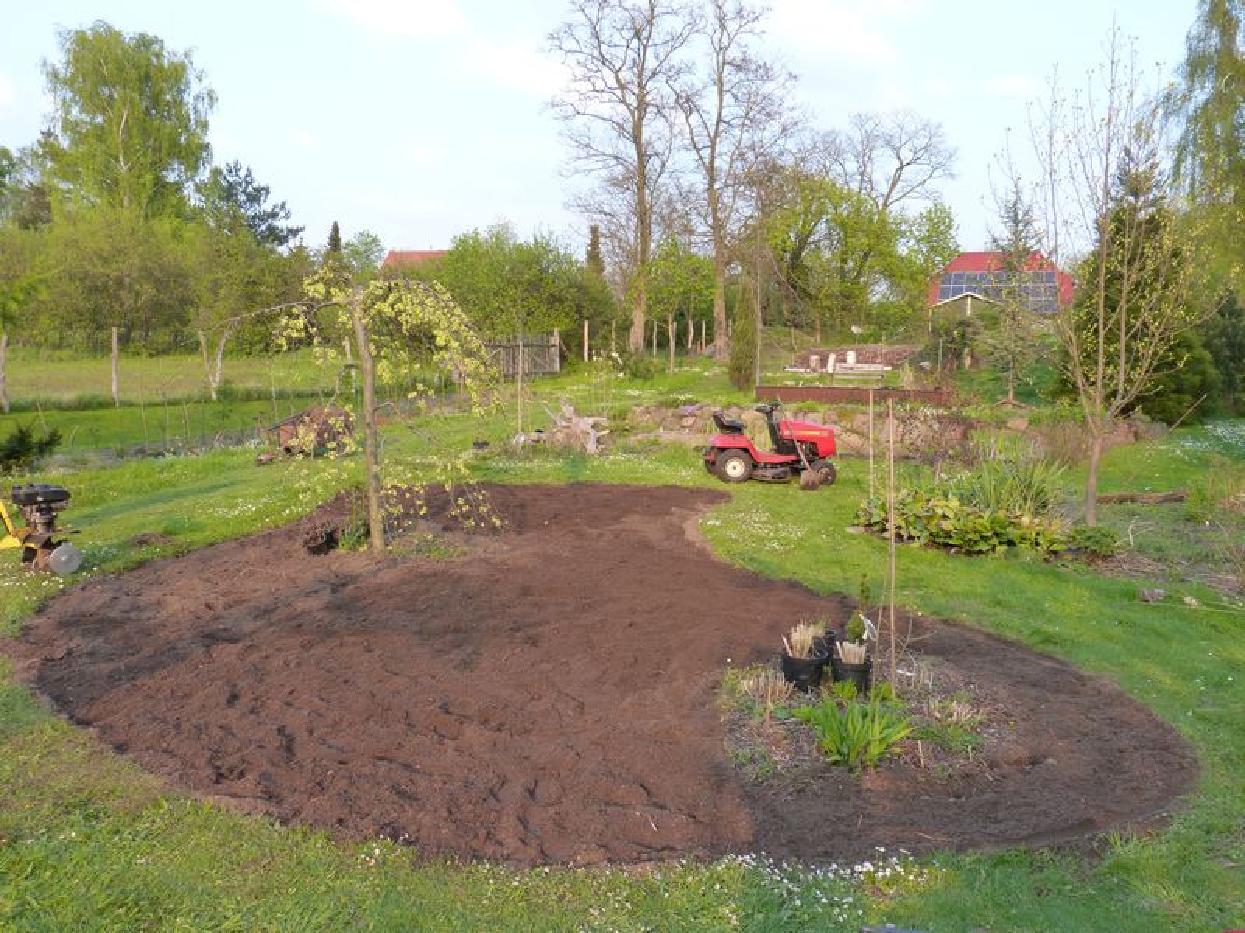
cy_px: 466
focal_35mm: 30
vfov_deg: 46.8
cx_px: 622
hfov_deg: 60.0
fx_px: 1079
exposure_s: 1/200
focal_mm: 5.3
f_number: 4
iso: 160
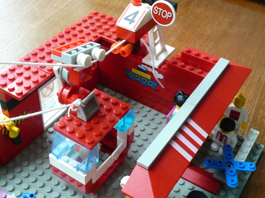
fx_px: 390
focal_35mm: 51
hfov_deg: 37.5
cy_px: 99
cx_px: 132
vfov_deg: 28.6
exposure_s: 1/50
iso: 200
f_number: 3
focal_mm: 5.4
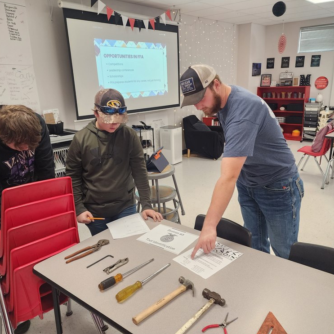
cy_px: 168
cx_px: 174
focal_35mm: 28
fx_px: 306
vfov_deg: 57.3
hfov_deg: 57.3
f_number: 1.8
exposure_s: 1/120
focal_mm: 6.4
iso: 320
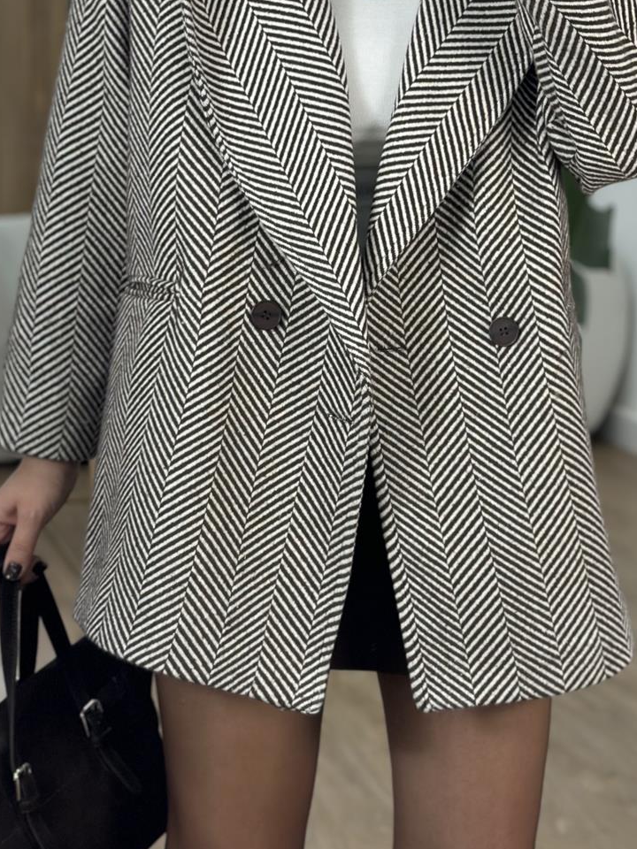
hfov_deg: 18.4
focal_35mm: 80
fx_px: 1963
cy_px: 332
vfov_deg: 24.4
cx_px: 342
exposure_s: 1/141
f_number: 1.78
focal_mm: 6.86
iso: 80
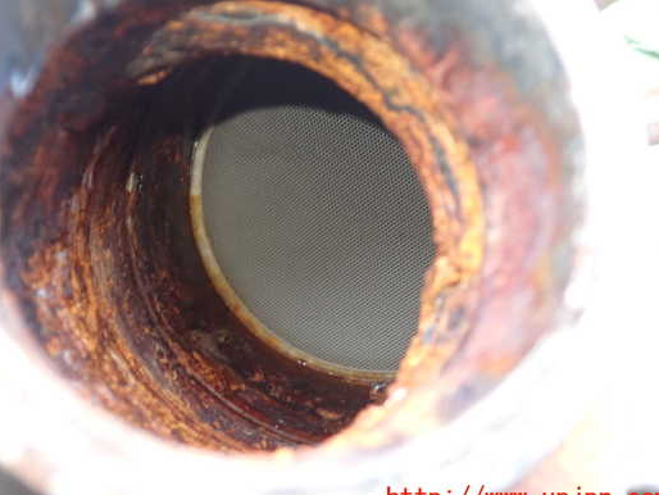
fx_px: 667
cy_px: 227
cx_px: 291
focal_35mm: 35
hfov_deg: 52.5
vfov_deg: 40.7
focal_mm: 5.4
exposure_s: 1/30
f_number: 2.3
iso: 320
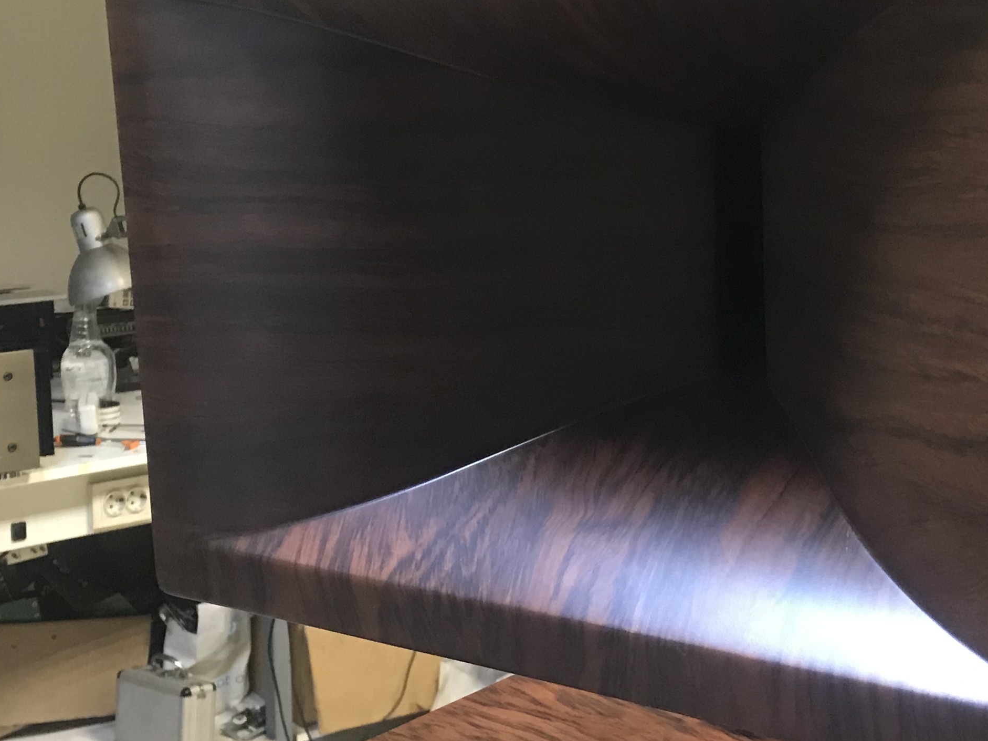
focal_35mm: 60
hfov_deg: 32.2
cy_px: 335
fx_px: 1712
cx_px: 540
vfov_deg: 24.4
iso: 100
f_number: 1.8
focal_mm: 3.99
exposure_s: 1/11
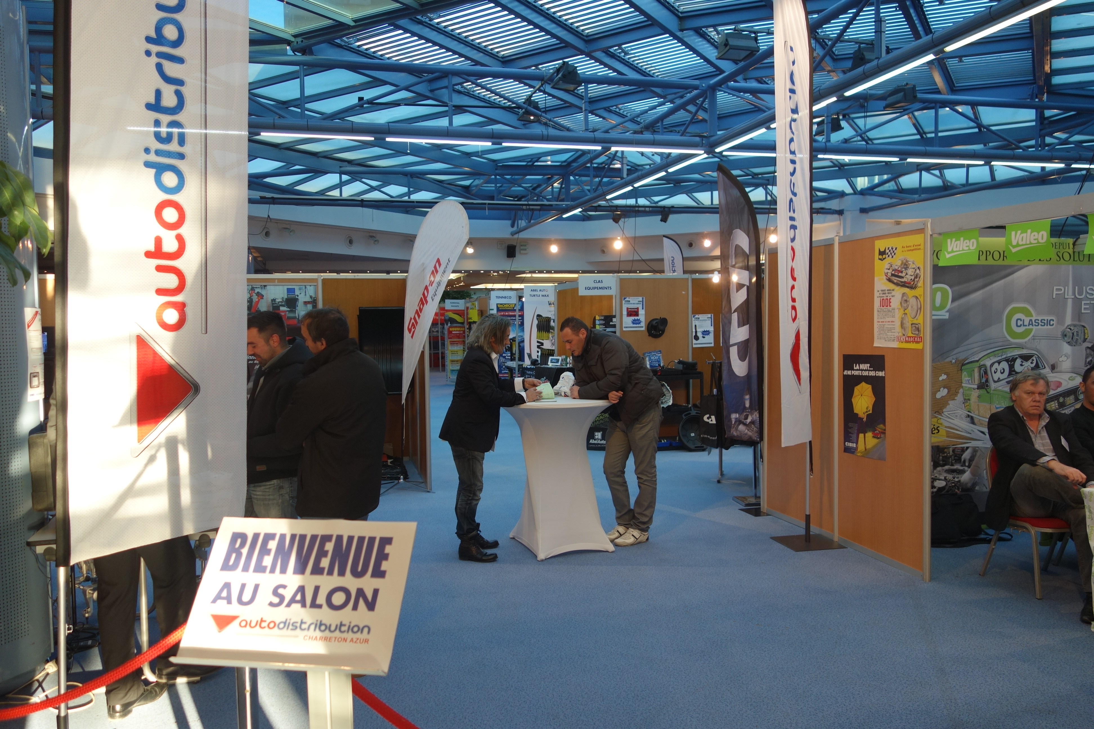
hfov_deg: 65.5
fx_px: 851
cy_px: 364
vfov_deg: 46.4
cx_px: 547
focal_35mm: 28
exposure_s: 1/100
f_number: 2.2
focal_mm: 10.4
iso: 125
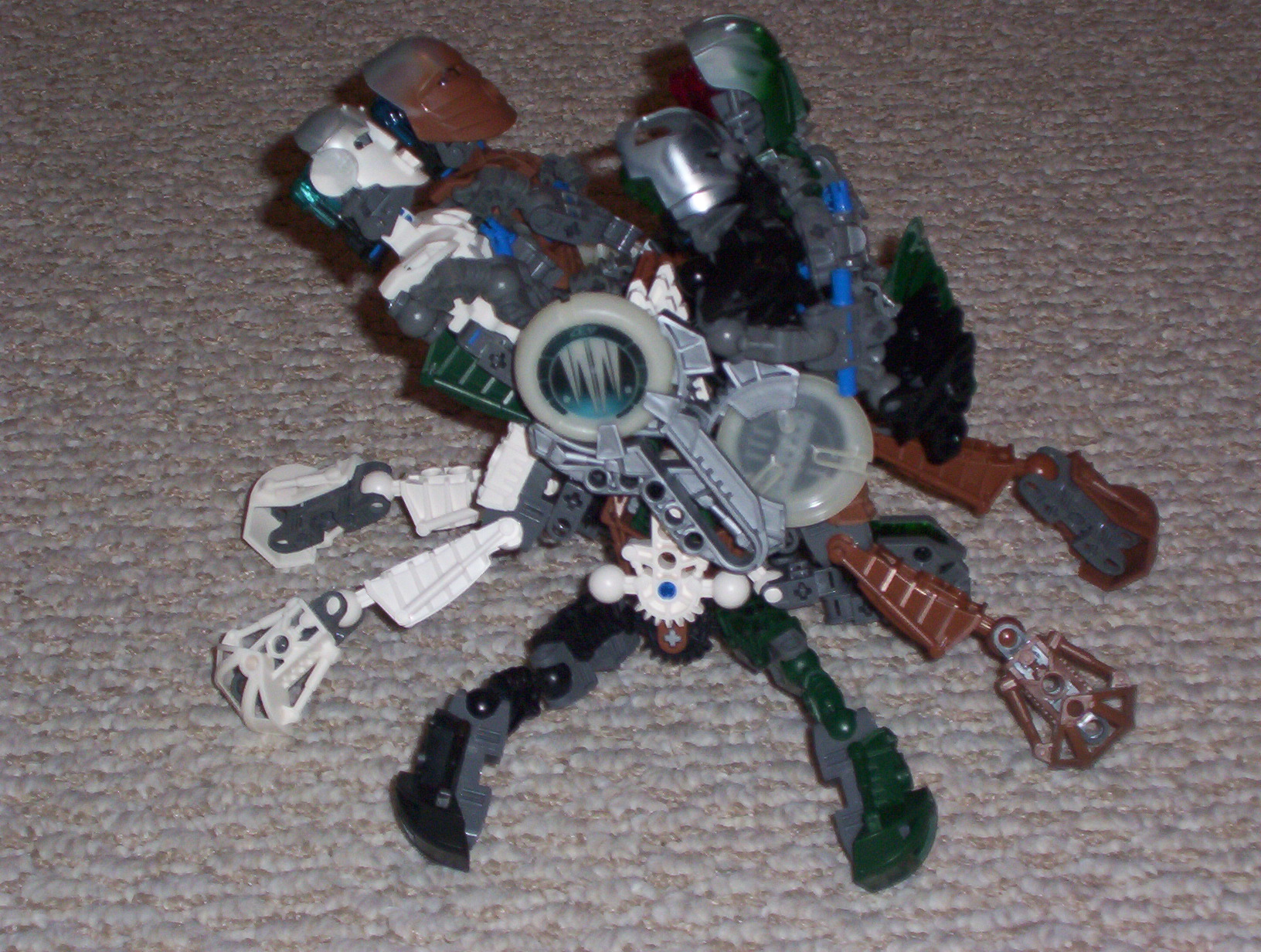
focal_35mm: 108
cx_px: 630
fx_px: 3944
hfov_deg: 18.2
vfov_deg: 13.8
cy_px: 476
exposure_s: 1/90
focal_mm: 16.61
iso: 140
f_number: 4.72
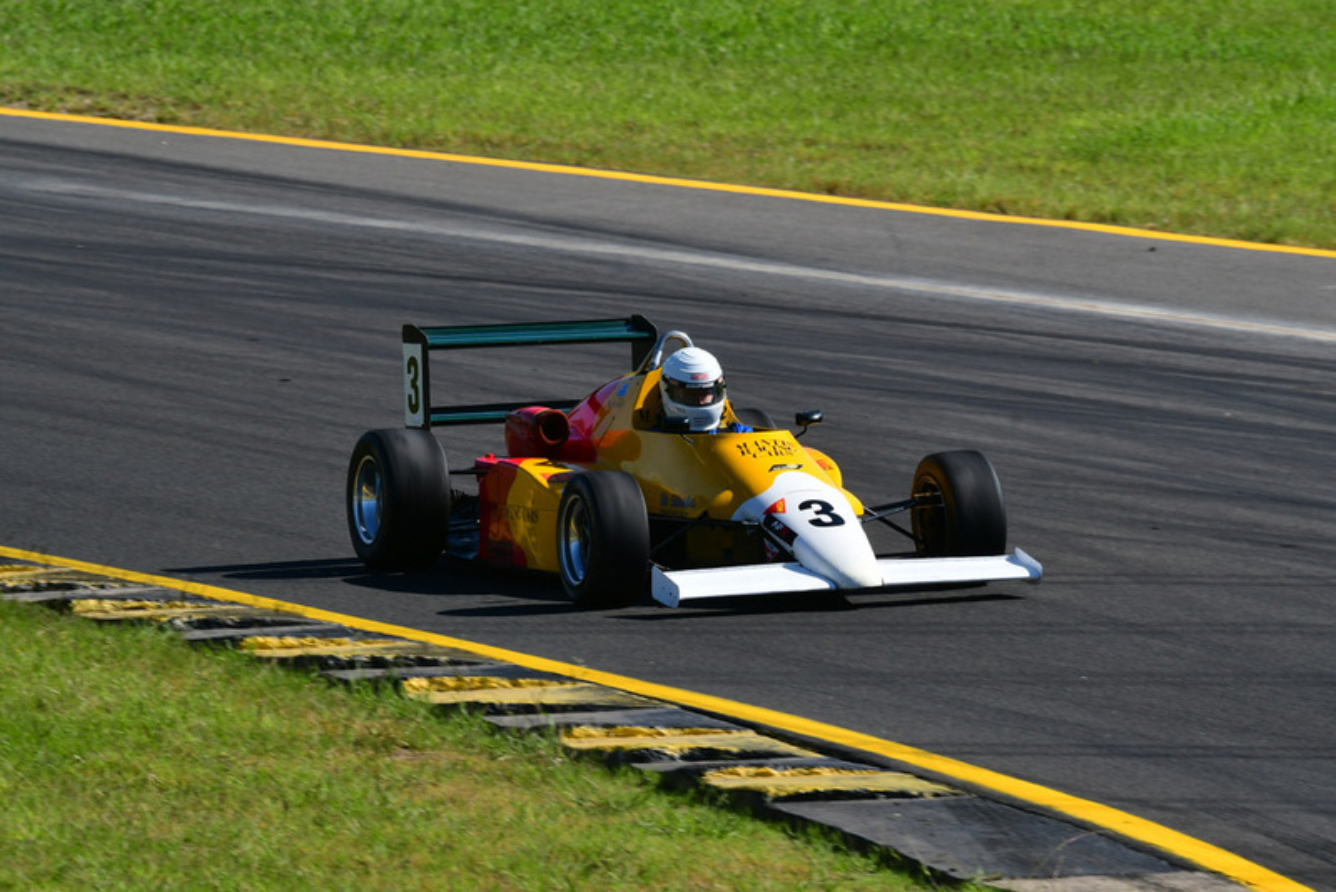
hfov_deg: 3.7
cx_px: 668
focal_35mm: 555
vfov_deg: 2.5
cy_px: 446
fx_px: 20603
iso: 320
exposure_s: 1/500
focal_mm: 370
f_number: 11
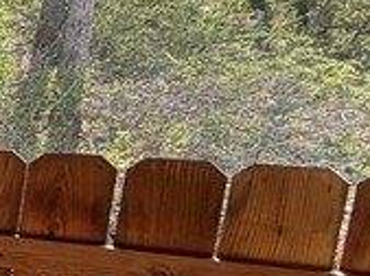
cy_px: 228
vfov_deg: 17.1
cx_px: -736
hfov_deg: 11.6
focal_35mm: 85
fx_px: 907
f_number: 2.2
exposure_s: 1/162
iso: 50
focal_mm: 2.22
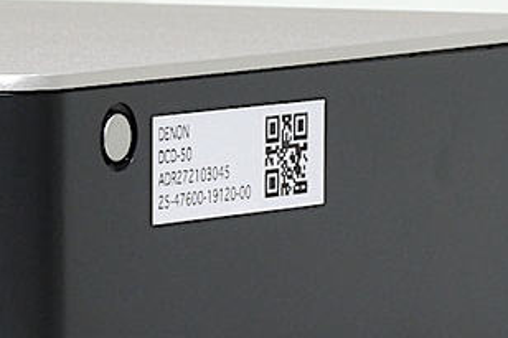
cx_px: -92
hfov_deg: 4.4
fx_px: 6544
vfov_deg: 3.0
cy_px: 285
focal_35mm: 464
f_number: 5.4
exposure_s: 1/4
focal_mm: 25.6
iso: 200
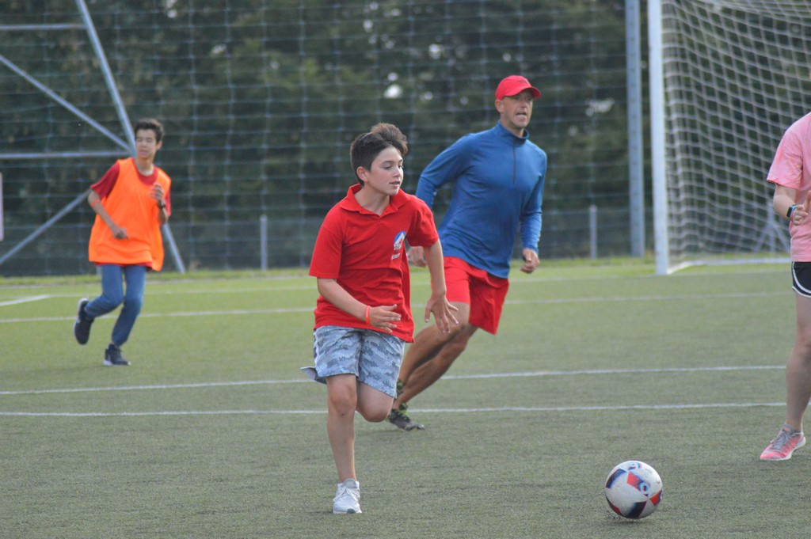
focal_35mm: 225
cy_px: 270
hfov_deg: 9.2
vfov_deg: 6.1
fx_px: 5065
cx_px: 406
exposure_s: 1/1600
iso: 3200
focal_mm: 150
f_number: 4.2
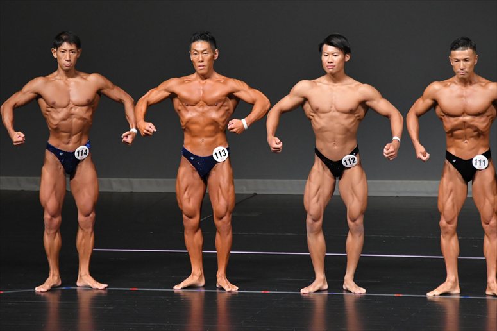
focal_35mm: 315
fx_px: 4347
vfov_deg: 4.4
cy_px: 166
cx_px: 248
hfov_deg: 6.5
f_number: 5.6
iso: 4000
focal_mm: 210
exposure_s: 1/400
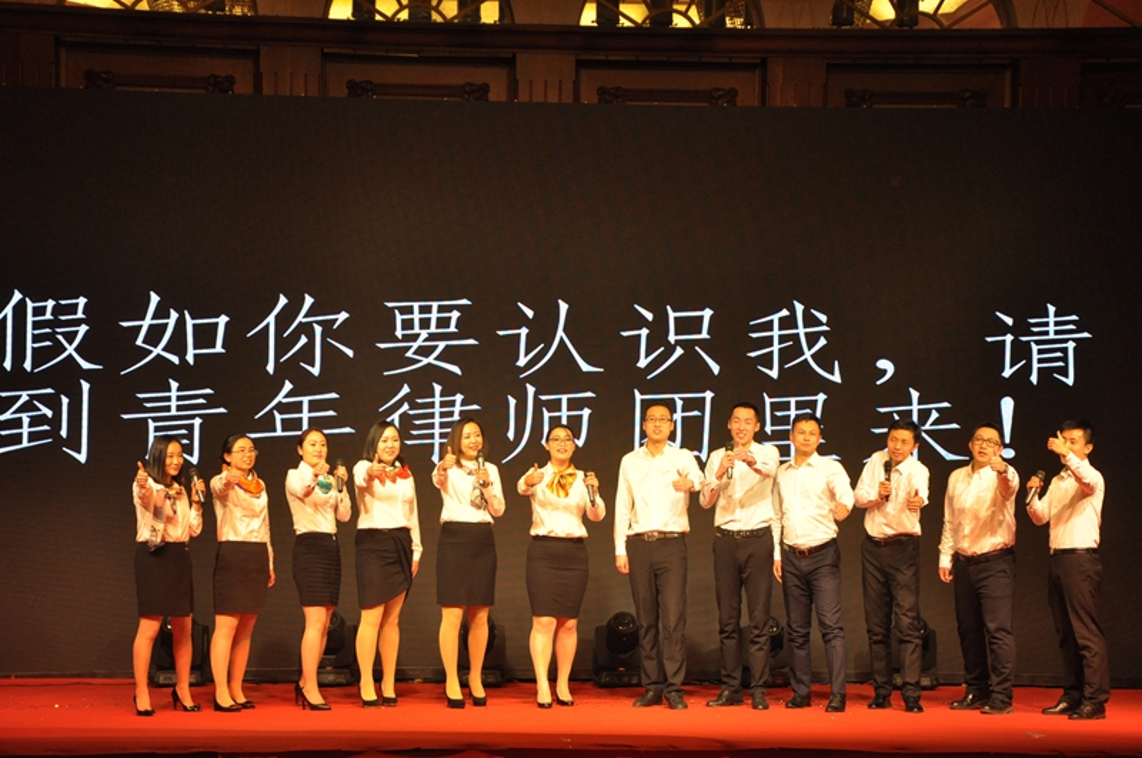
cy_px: 379
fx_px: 2471
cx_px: 571
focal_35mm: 78
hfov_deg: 26.0
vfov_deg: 17.4
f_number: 6.3
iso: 1250
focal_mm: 52
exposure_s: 1/160
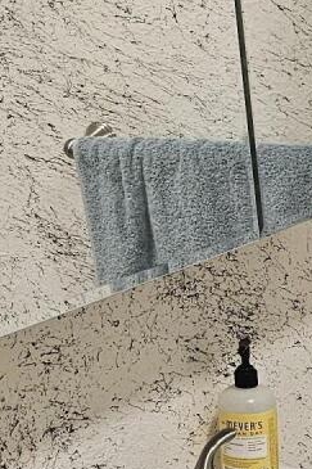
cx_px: 489
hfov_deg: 10.1
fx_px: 1704
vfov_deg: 15.4
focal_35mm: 131
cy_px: 475
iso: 320
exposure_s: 1/120
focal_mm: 6.3
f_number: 1.7
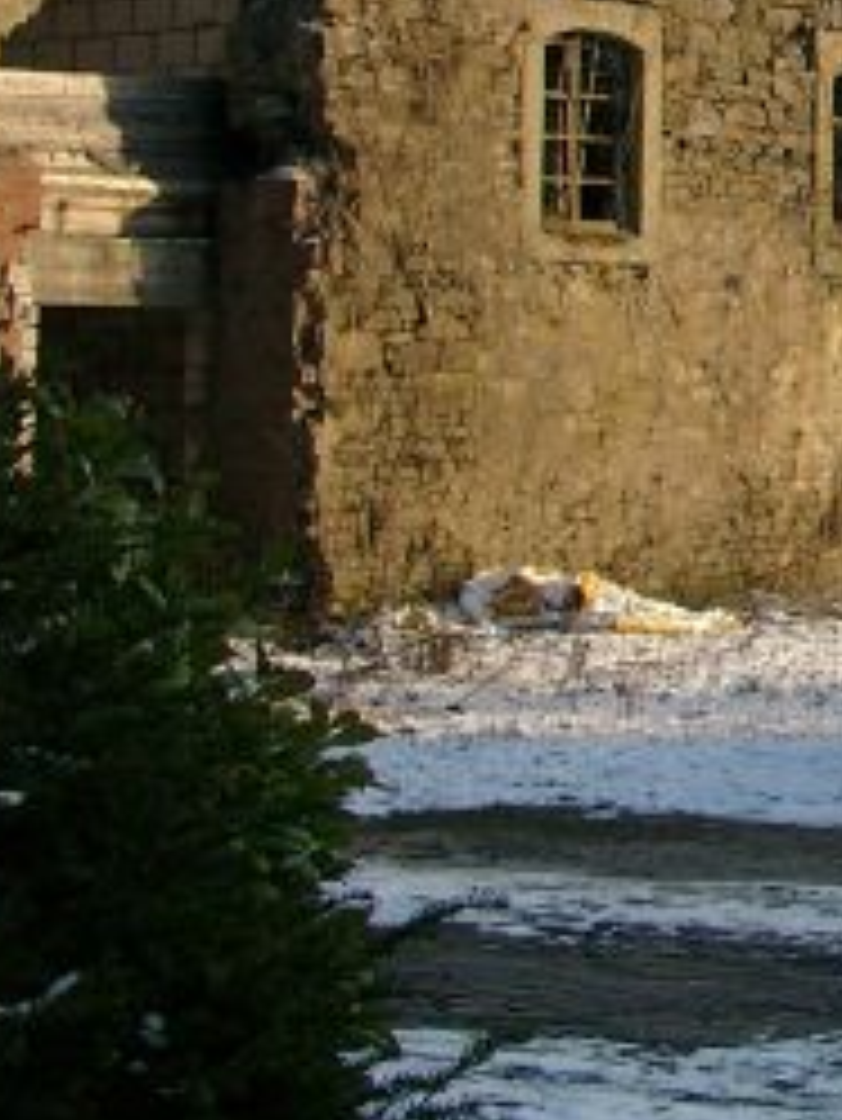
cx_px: 1734
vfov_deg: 16.1
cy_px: -103
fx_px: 3856
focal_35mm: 119
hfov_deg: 11.2
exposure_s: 1/416
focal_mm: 7.69
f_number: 4
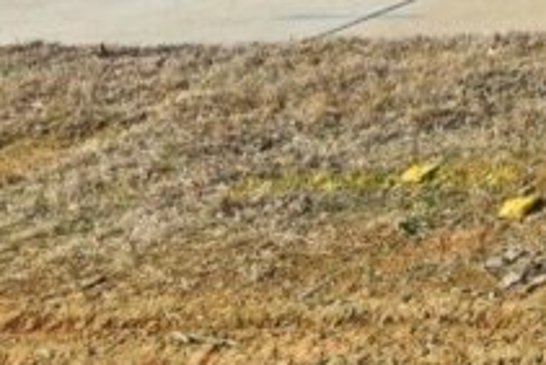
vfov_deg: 12.7
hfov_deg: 15.5
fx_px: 1381
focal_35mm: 91
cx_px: 1216
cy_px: -414
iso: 200
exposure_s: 1/800
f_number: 8
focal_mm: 16
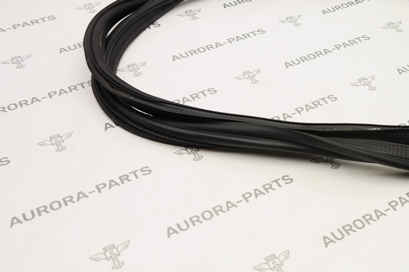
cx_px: 361
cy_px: 42
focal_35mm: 55
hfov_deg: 34.4
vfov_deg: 24.1
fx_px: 625
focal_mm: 18
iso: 100
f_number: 3.5
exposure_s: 1/80
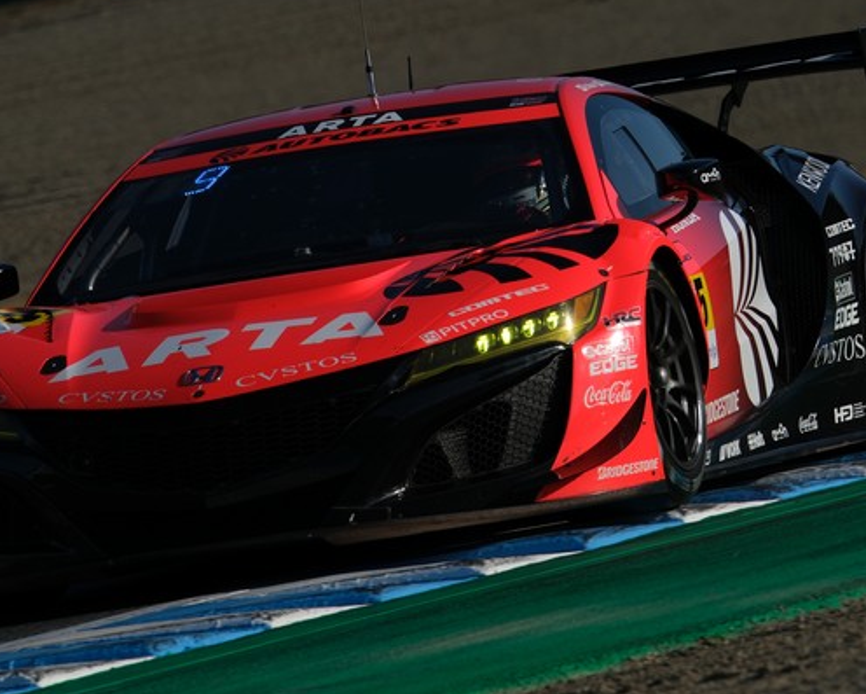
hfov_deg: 2.8
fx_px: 17765
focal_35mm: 693
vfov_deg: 2.2
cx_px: 377
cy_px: 313
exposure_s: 1/800
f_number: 9
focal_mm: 339.5
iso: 200
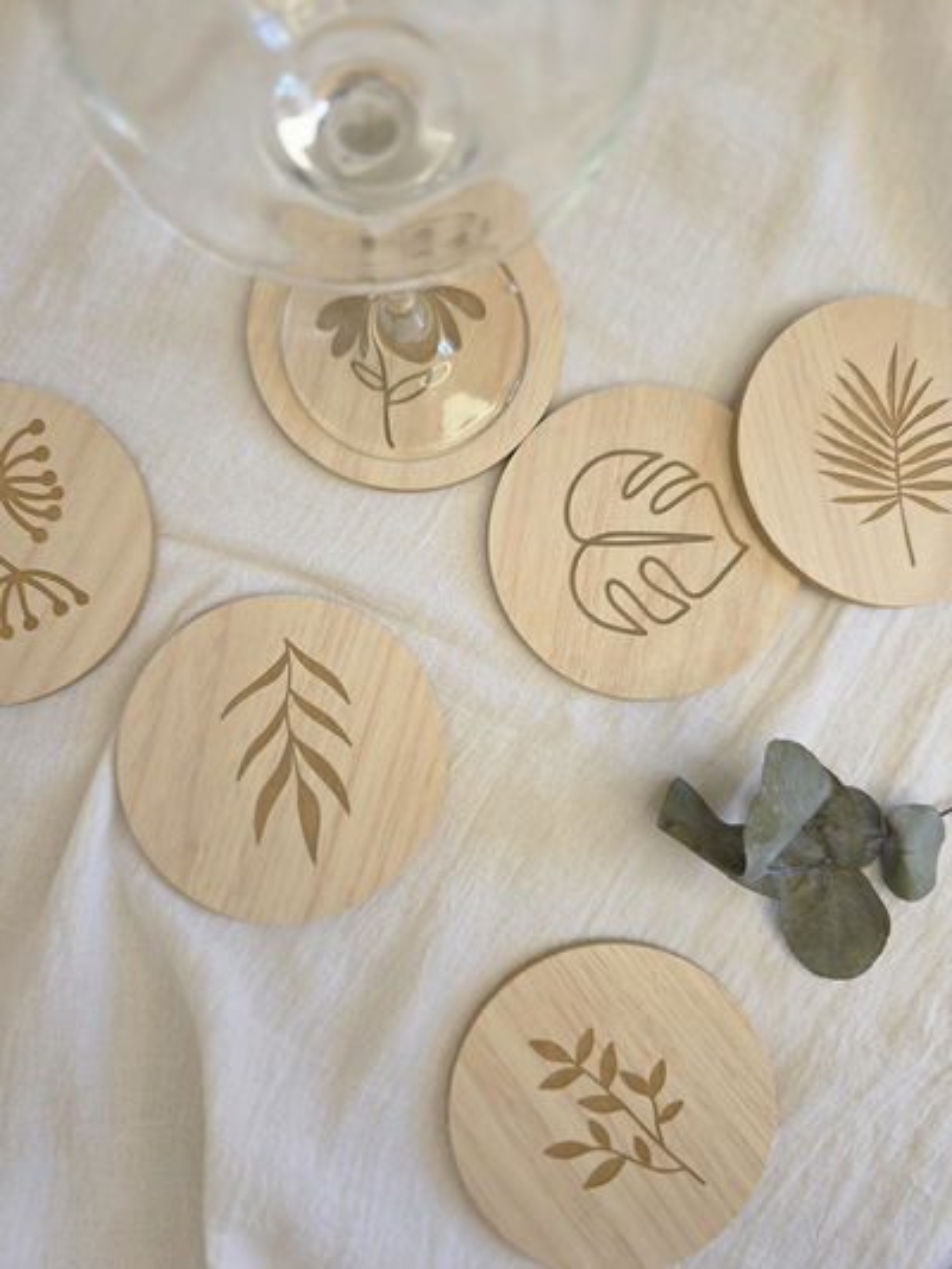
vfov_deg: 73.9
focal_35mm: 23
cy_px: 634
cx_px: 476
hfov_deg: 58.9
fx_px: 843
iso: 80
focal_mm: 6.3
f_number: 1.7
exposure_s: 1/100
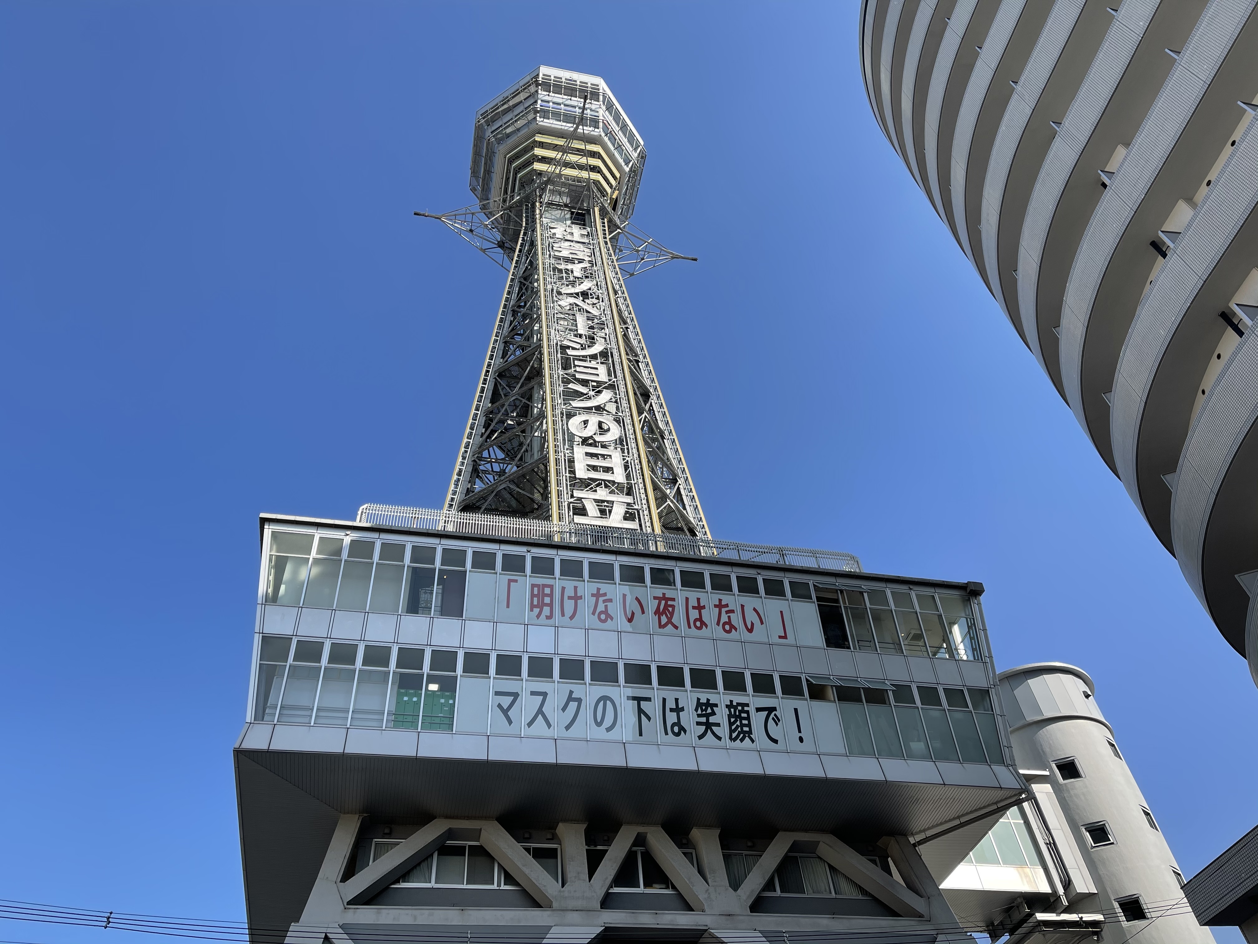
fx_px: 945
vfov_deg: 53.1
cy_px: 472
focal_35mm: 26
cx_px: 629
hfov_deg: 67.3
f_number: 1.6
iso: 32
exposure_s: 1/2247
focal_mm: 5.1
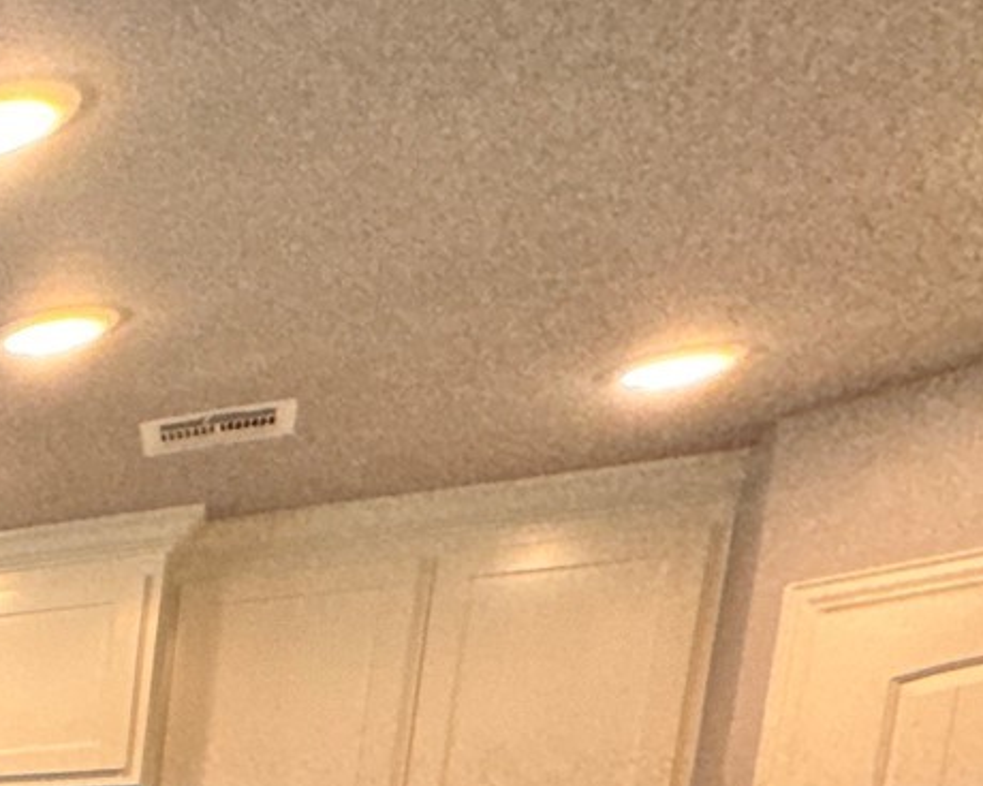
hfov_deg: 19.5
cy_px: 1262
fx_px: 1658
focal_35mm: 57
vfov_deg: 21.3
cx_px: -957
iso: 160
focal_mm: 2.22
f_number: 2.2
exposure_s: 1/120
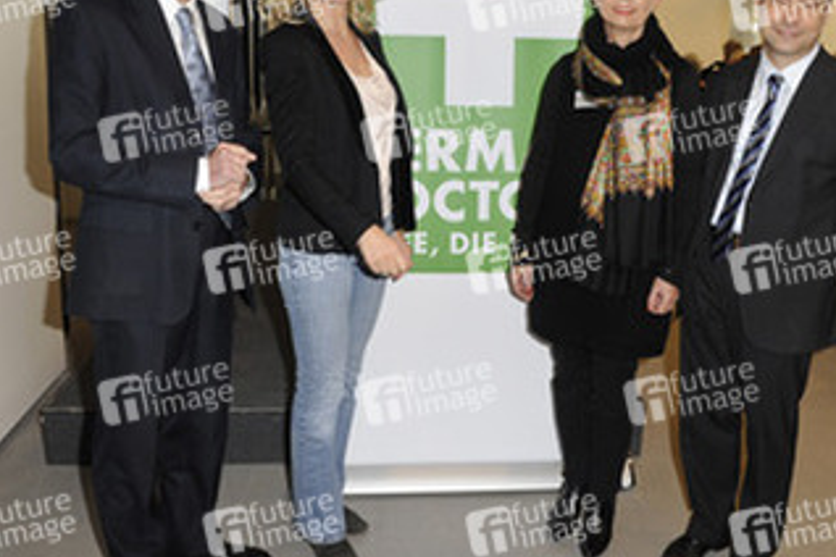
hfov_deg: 55.7
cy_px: 197
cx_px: 463
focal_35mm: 34
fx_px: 789
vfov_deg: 38.5
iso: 800
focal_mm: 24
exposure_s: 1/125
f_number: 5
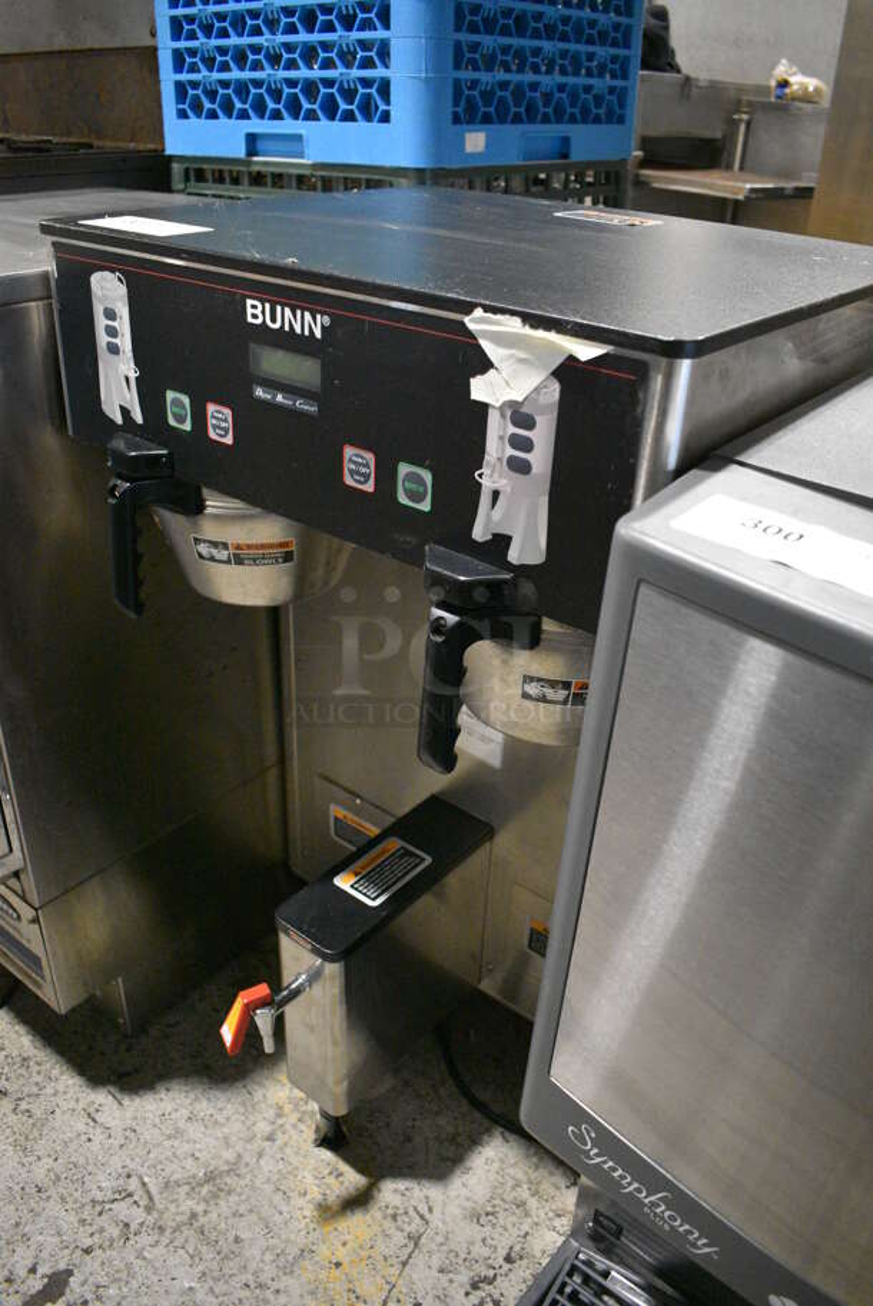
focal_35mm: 27
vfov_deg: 67.3
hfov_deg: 48.0
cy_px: 653
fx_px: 981
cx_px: 436
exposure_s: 1/125
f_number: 3.5
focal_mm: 18
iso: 5600
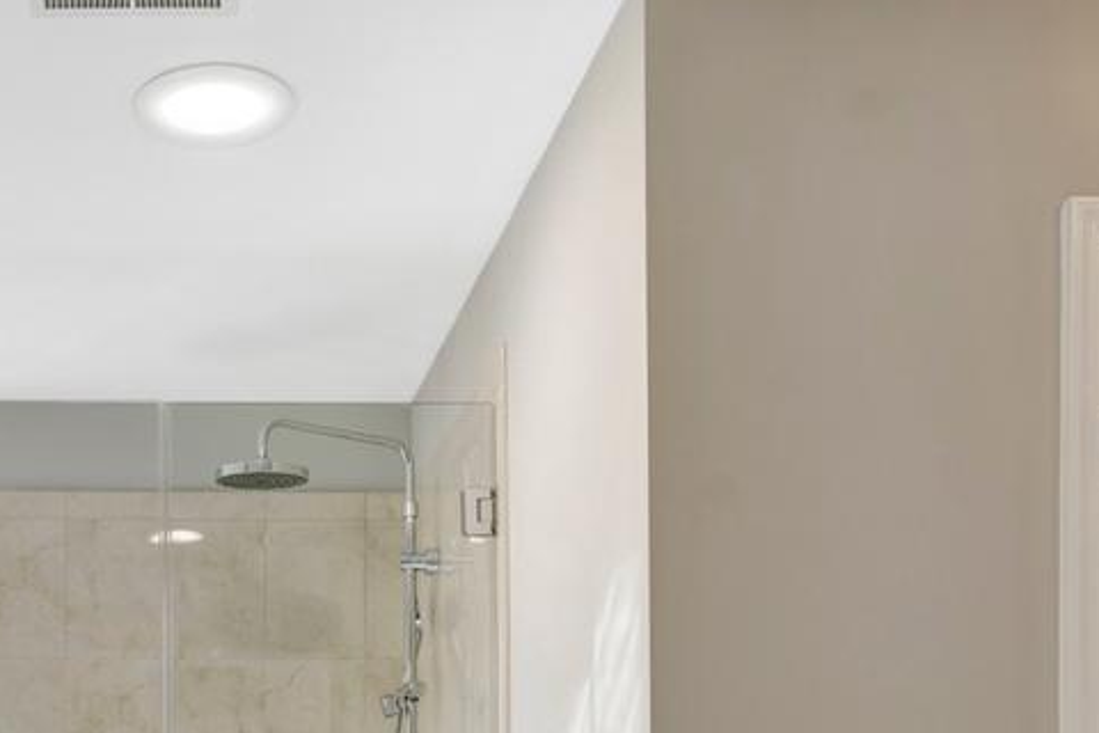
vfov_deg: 25.1
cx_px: 163
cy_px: 898
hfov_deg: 38.9
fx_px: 1465
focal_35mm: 48
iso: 1250
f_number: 8
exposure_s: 1/320
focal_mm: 16
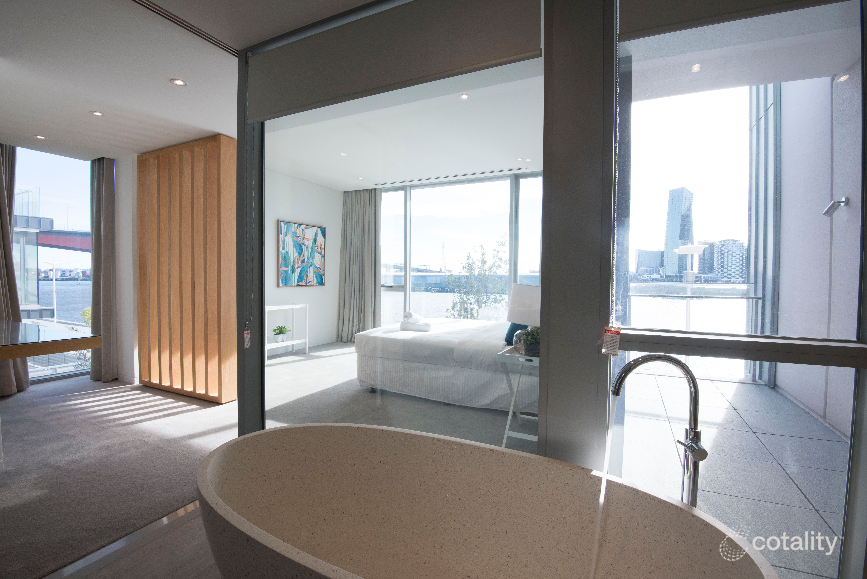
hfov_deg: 96.7
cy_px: 290
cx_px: 434
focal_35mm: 16
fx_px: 385
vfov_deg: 73.8
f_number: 13
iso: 400
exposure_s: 1/60
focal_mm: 16
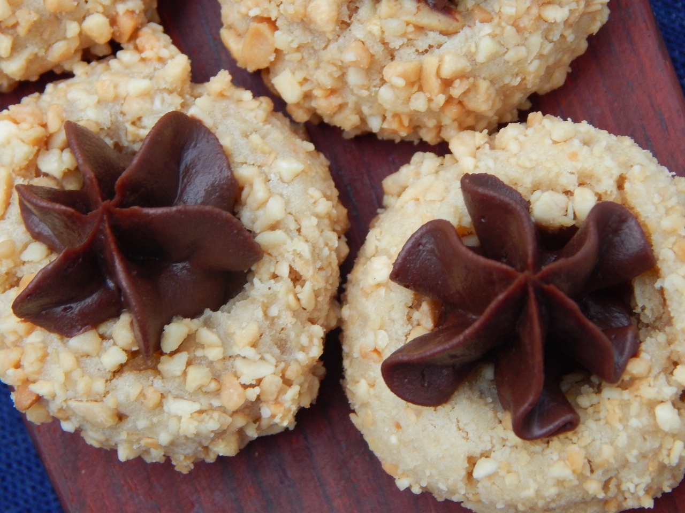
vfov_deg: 14.2
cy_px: 256
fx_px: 2058
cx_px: 342
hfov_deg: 18.9
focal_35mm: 104
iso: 400
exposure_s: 1/20
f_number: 4.5
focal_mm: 18.7
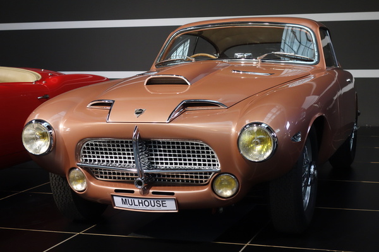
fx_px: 737
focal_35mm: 70
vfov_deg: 19.5
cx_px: 190
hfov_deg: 28.8
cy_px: 126
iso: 800
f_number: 4
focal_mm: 25.93
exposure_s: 1/80
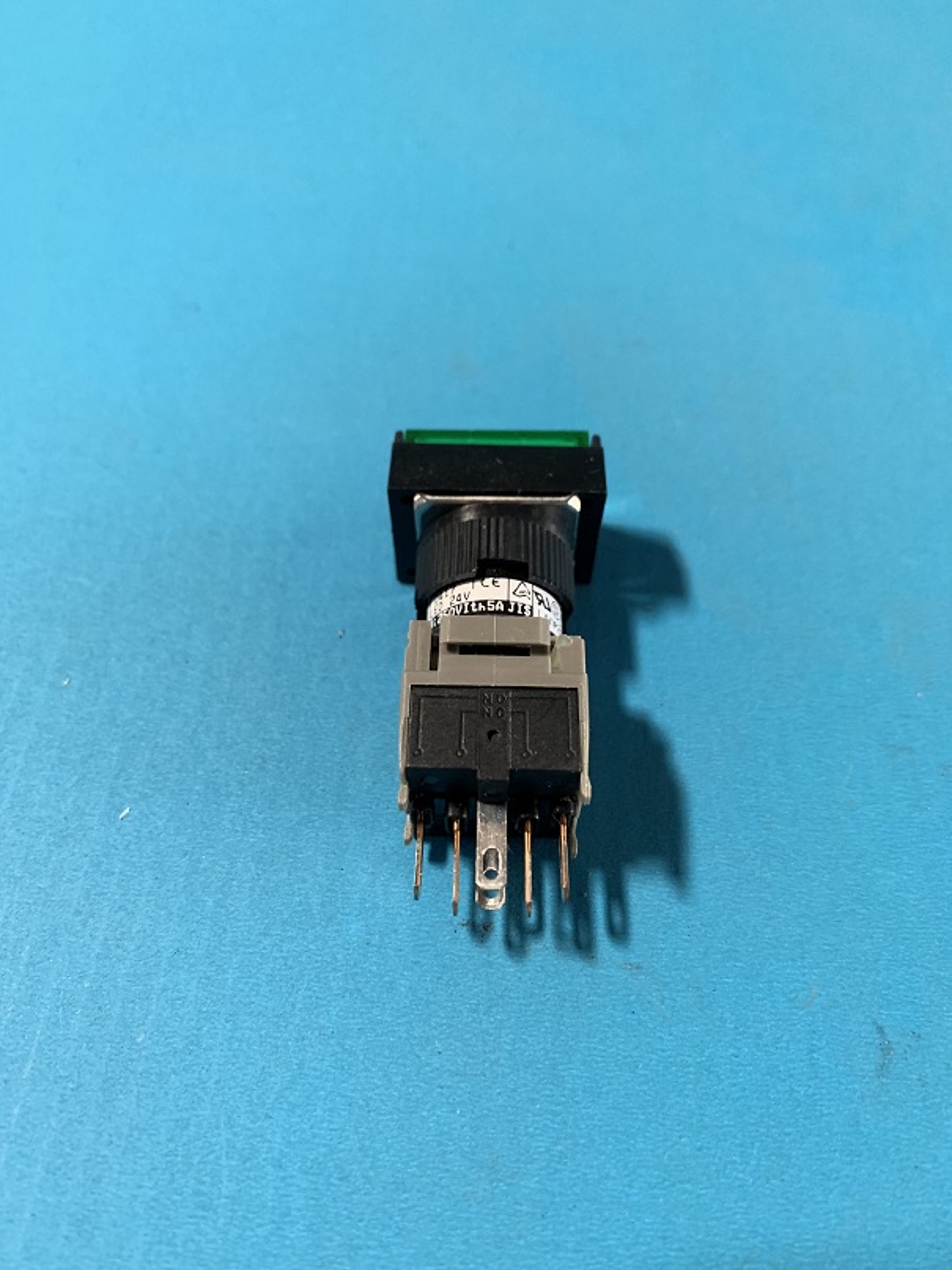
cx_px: 476
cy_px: 635
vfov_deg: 67.3
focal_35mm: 26
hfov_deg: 53.1
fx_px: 954
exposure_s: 1/60
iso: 320
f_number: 1.8
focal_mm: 4.25
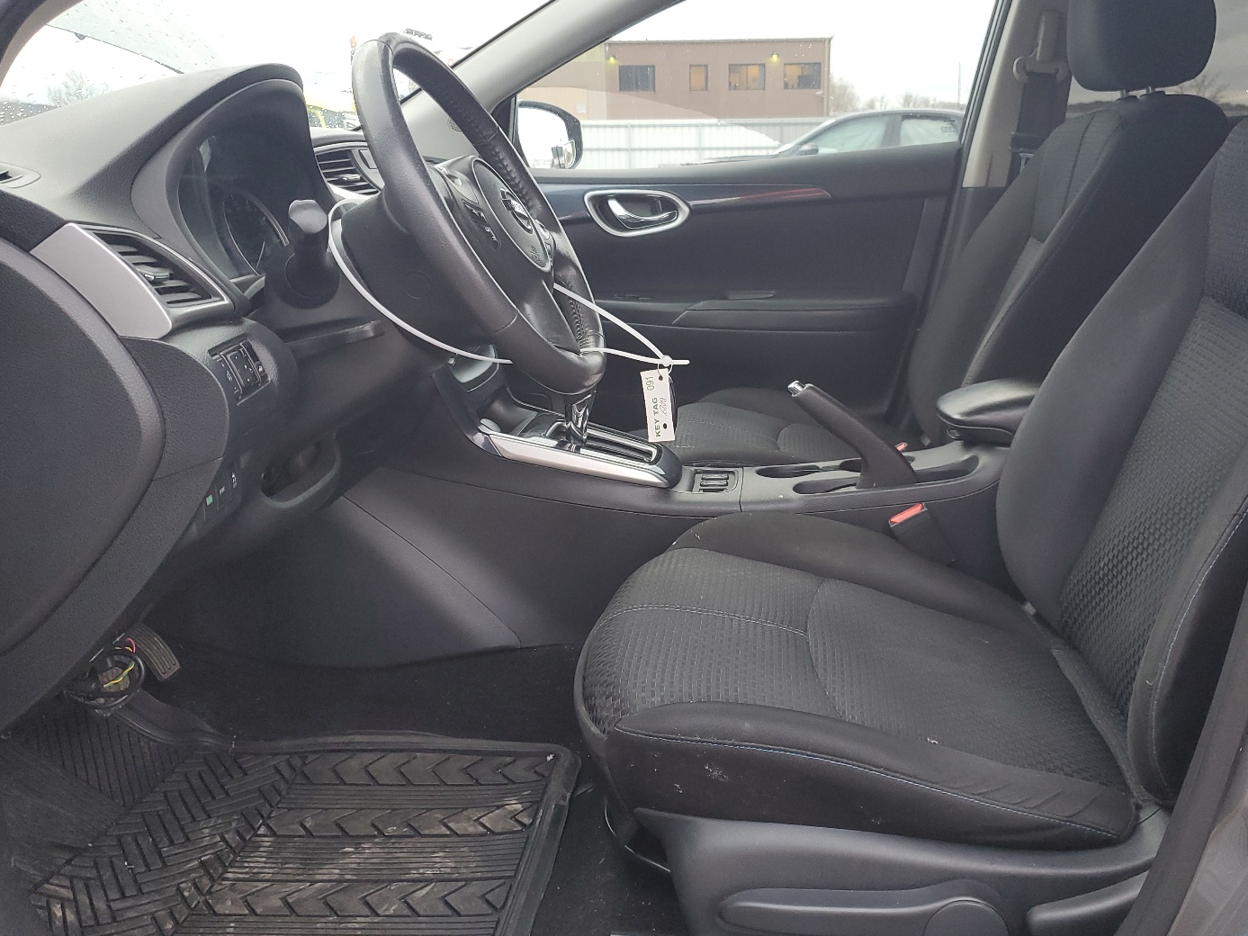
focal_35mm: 30
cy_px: 434
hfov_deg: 59.7
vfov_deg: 46.8
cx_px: 708
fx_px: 1081
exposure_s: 1/60.2
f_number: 1.5
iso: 80
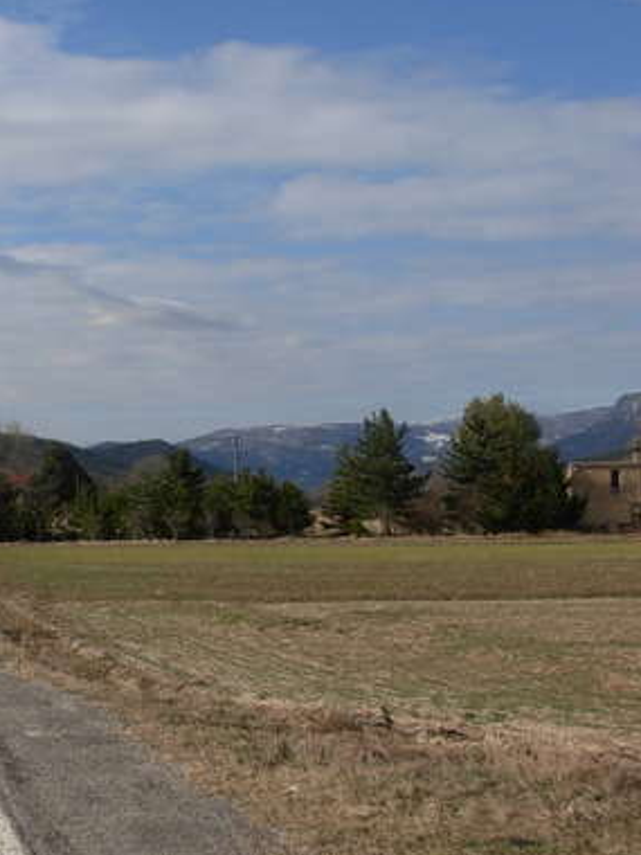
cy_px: 423
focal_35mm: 60
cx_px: -11
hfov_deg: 23.3
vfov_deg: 32.2
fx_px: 1481
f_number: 4.9
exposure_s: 1/790
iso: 79
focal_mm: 6.3
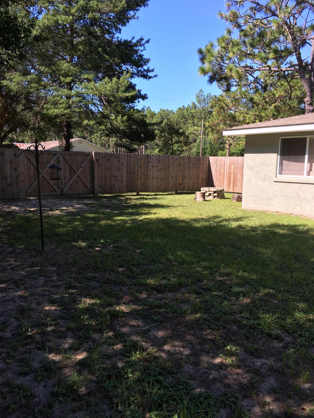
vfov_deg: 61.7
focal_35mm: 29
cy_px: 209
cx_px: 157
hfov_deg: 48.2
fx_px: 351
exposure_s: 1/587
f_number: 2.2
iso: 25
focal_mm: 4.15
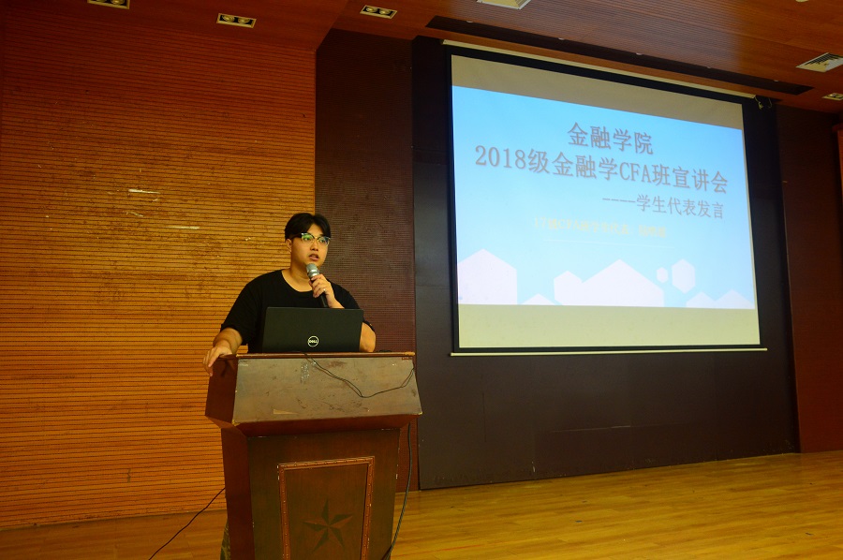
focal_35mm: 32
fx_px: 737
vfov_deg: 41.6
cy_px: 280
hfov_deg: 59.5
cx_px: 422
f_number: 5.6
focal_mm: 21
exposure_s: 1/15
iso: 800
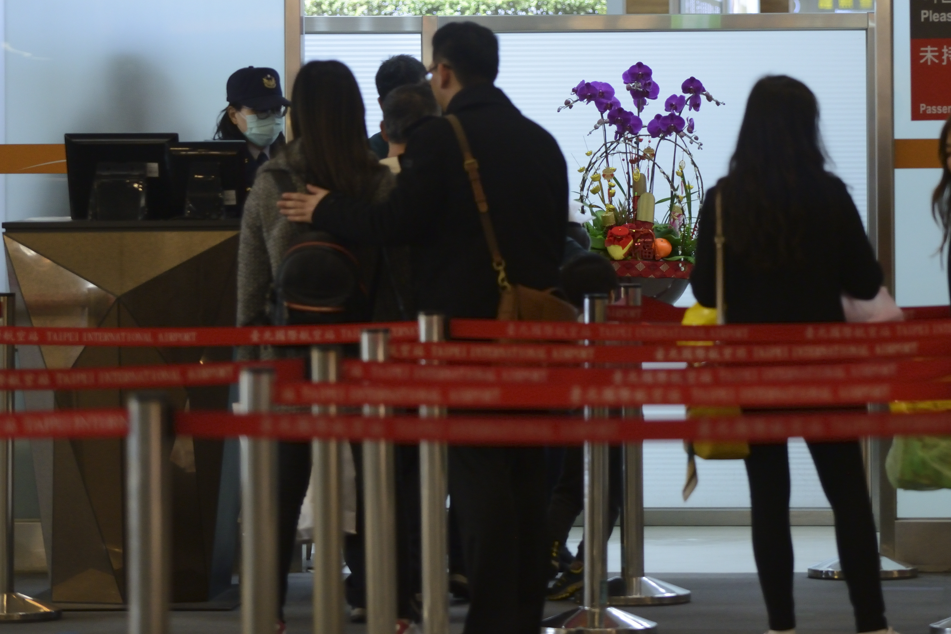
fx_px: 6022
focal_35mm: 228
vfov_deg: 6.0
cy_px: 35
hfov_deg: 9.0
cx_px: 605
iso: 1600
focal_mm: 116
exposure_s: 1/160
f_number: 3.5
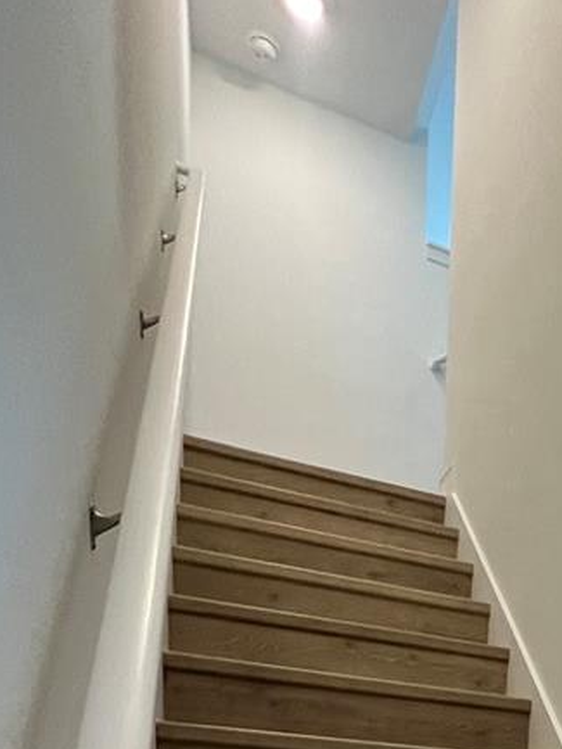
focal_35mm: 36
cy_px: 922
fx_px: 779
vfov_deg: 37.3
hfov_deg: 33.2
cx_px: 657
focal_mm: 1.57
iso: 250
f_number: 1.8
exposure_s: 1/120
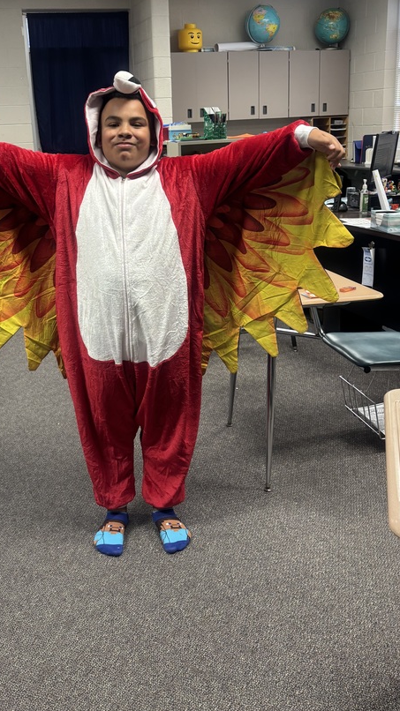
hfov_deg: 32.6
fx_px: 679
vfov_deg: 55.0
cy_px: 296
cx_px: 146
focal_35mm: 36
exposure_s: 1/60
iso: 160
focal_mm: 5.96
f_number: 1.6
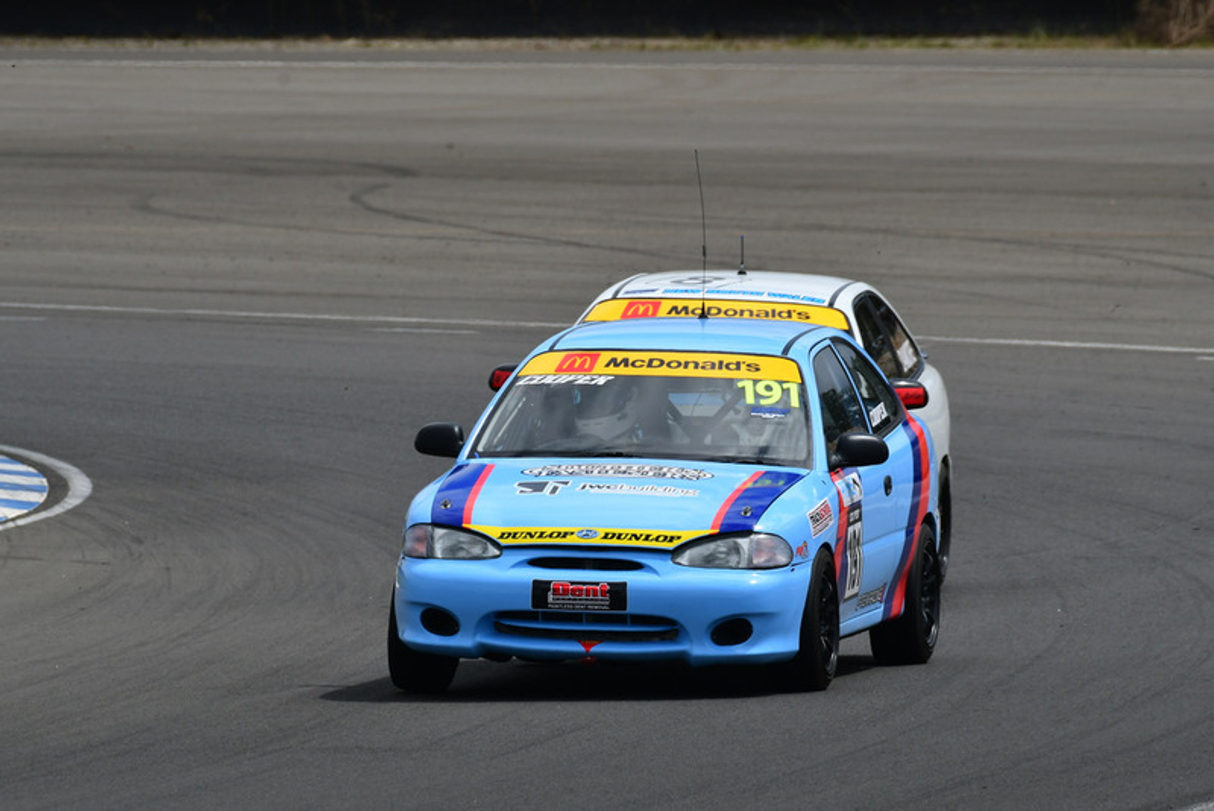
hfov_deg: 2.9
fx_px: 24287
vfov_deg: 1.9
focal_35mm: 720
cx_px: 607
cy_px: 406
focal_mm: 480
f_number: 10
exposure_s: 1/640
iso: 200
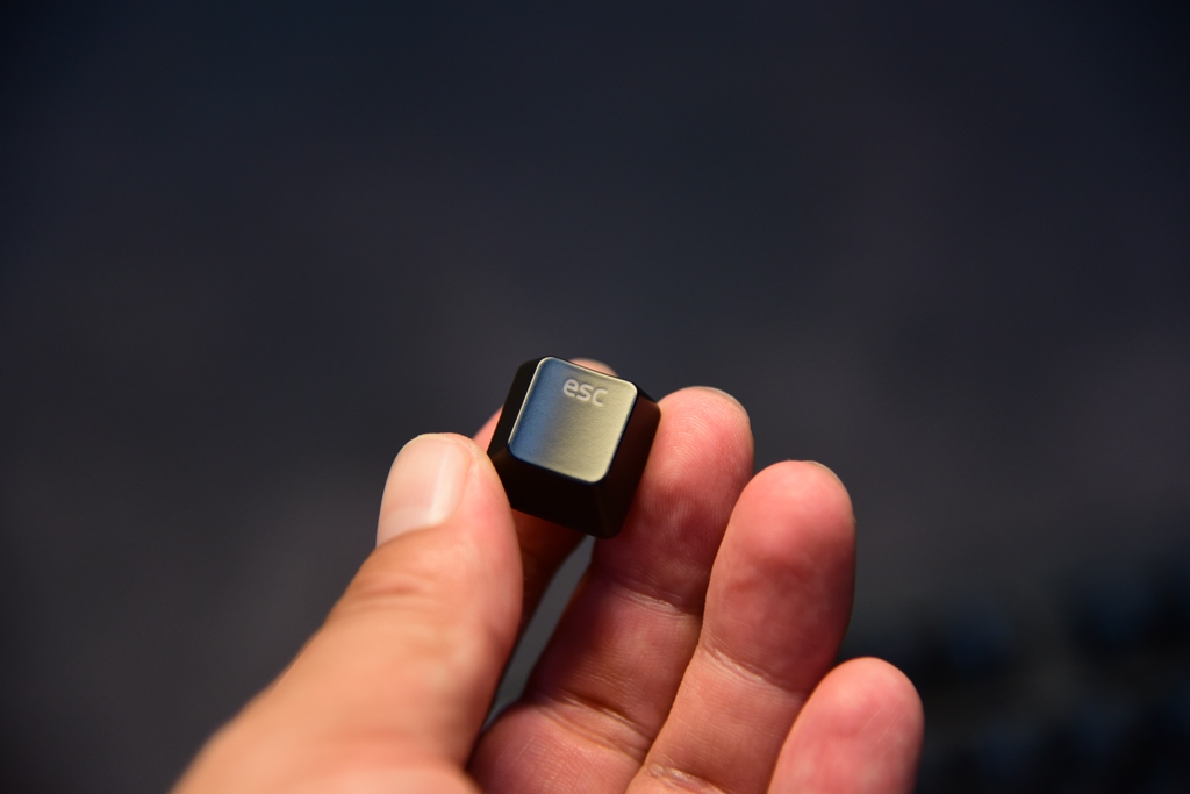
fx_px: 3967
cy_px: 397
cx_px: 595
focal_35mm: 120
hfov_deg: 17.1
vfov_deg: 11.4
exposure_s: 1/40
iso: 1600
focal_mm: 120
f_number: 4
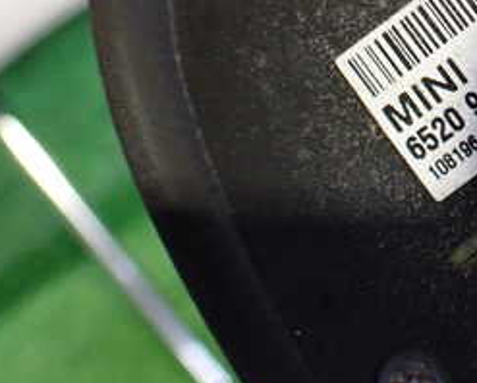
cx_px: 537
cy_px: 2
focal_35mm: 71
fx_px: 1003
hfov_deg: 24.7
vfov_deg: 20.9
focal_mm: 5.4
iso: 800
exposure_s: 1/80
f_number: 2.3
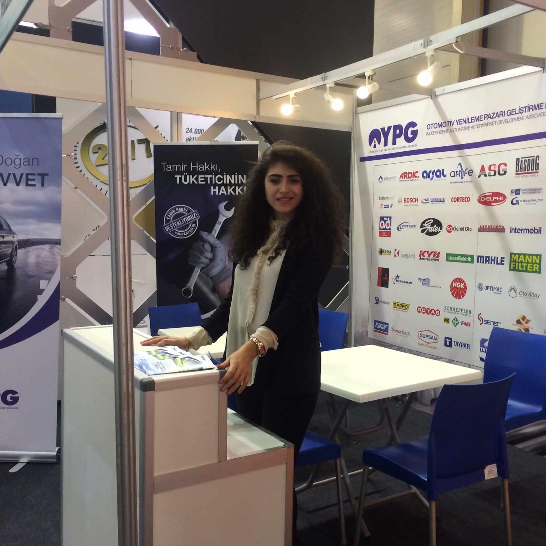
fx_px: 642
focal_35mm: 36
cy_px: 271
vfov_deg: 46.0
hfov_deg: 46.0
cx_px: 304
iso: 50
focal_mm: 4.12
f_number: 2.2
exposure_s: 1/30
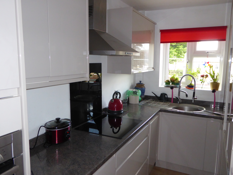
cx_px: 116
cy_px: 88
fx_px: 195
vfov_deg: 48.2
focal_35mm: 29
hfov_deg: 61.7
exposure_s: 1/60
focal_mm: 5
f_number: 3.5
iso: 400
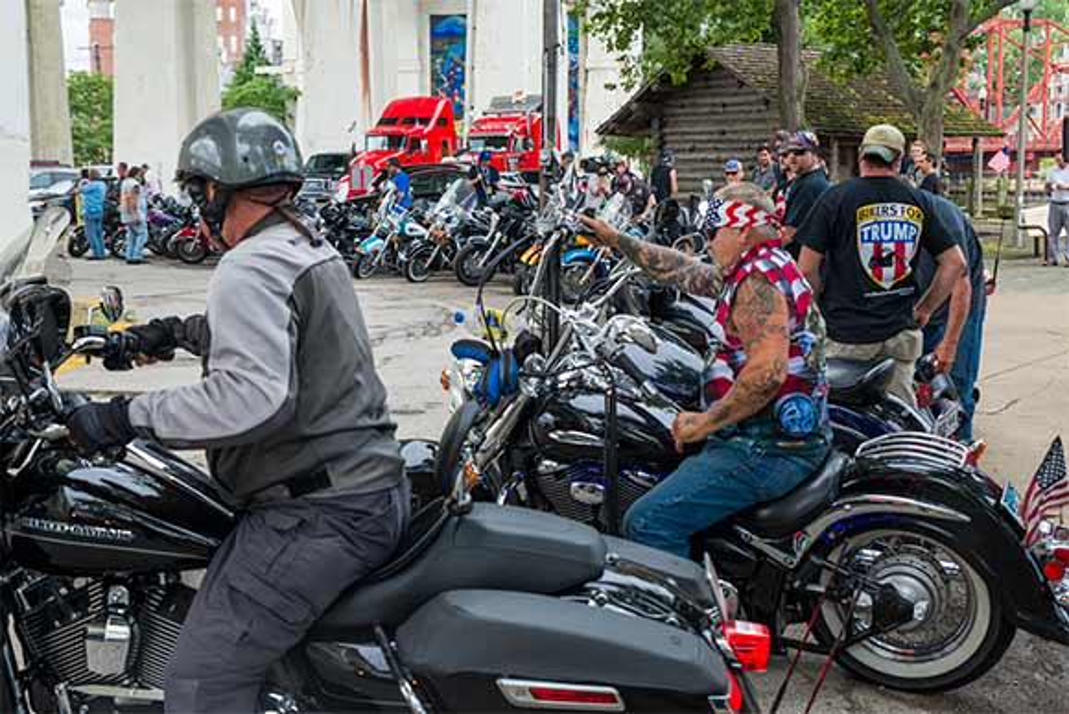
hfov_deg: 42.7
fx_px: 1366
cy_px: 357
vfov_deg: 29.3
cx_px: 534
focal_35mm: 46
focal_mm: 46
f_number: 5.6
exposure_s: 1/500
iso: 400
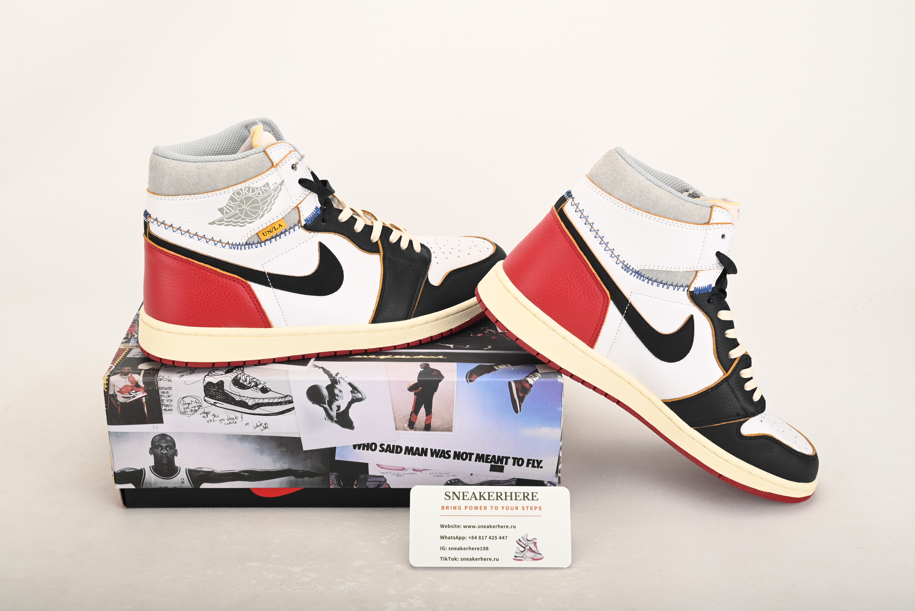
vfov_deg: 29.9
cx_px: 458
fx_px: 1144
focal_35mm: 45
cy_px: 306
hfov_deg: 43.6
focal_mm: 45
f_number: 11
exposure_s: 1/200
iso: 100
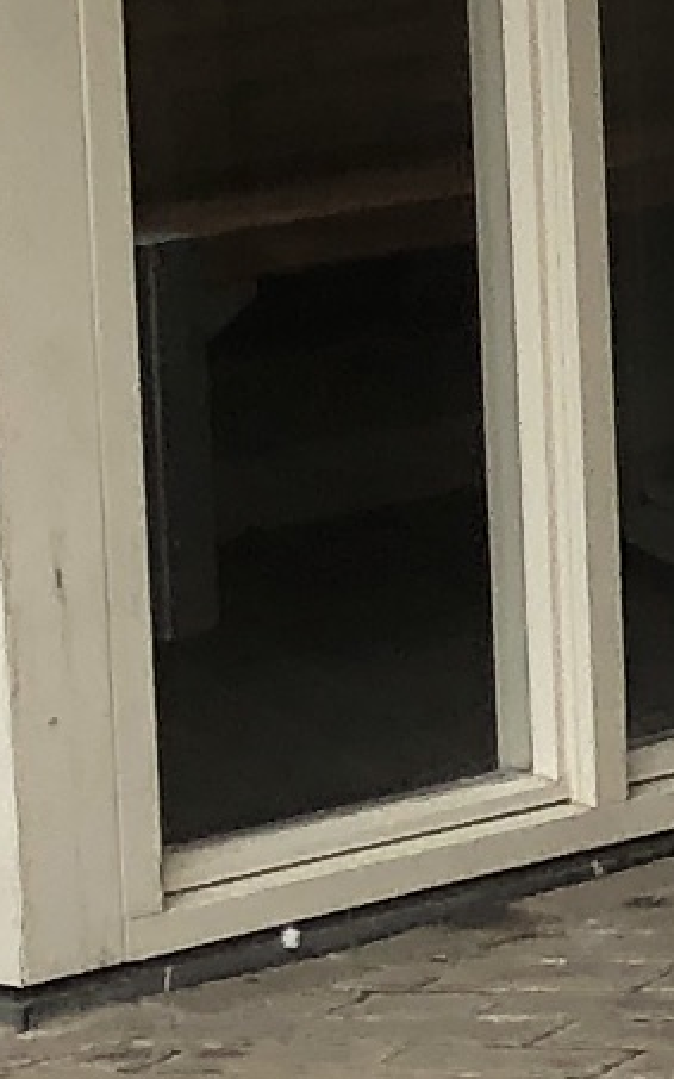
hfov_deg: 4.5
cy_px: -255
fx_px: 7761
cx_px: 2753
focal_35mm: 264
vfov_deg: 7.9
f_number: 1.8
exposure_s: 1/378
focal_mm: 3.99
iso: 20
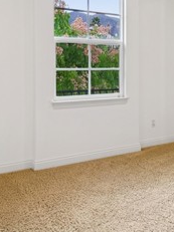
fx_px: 268
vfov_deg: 45.7
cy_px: 68
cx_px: 91
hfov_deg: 35.9
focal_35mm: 40
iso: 640
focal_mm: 10
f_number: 6.4
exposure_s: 1/18
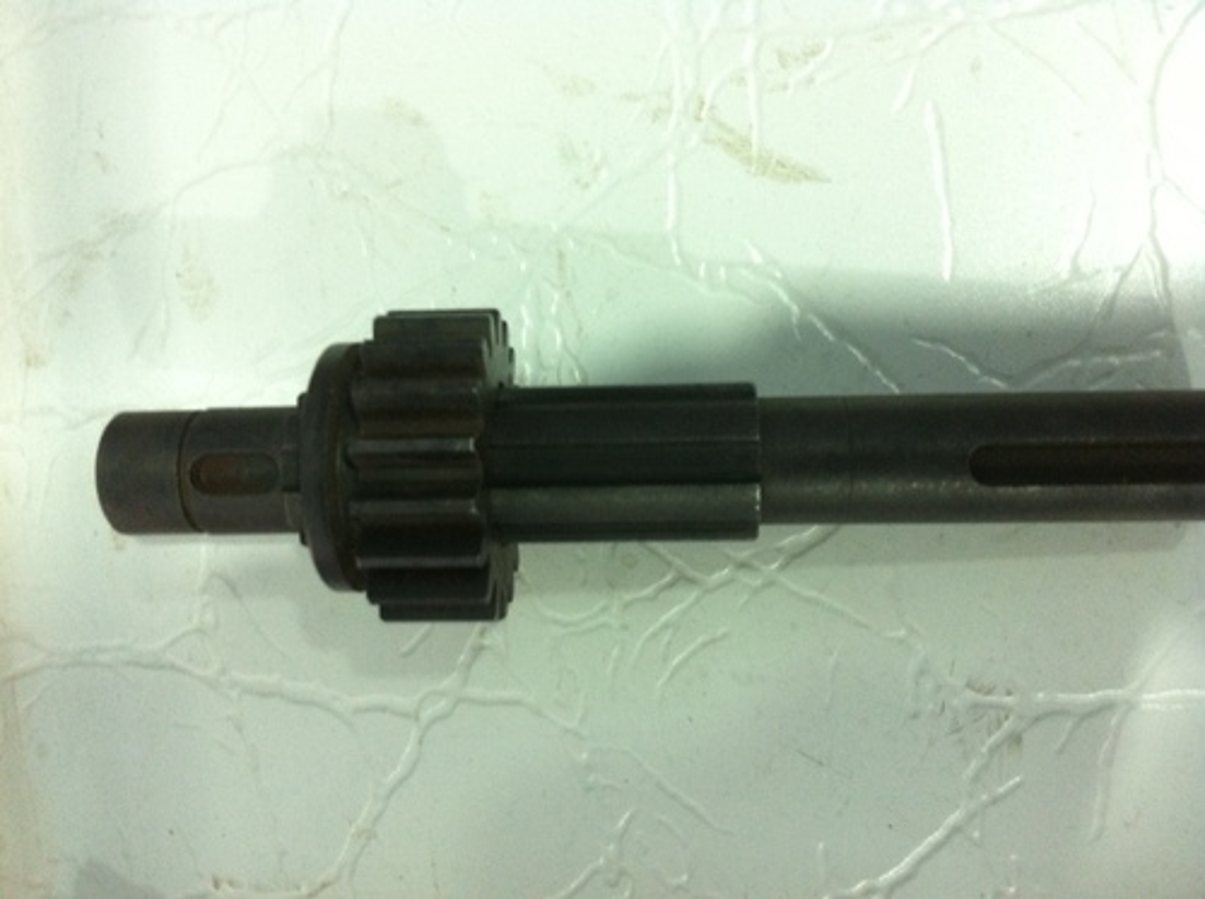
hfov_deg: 52.7
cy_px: 450
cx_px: 602
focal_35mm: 35
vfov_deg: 40.6
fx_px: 1216
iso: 125
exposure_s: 1/15
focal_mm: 3.85
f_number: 2.8
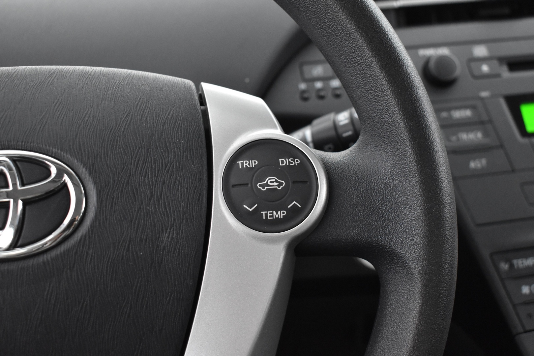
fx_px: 690
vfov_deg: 28.9
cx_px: 267
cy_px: 178
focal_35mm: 46
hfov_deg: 42.3
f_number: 4.2
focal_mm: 31
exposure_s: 1/25
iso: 3200
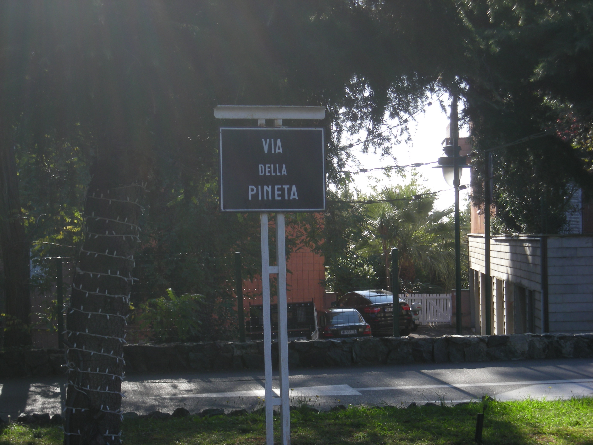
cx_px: 296
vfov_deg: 17.6
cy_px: 222
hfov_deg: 23.3
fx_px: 1439
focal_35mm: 84
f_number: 4.1
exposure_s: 1/220
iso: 50
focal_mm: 13.7
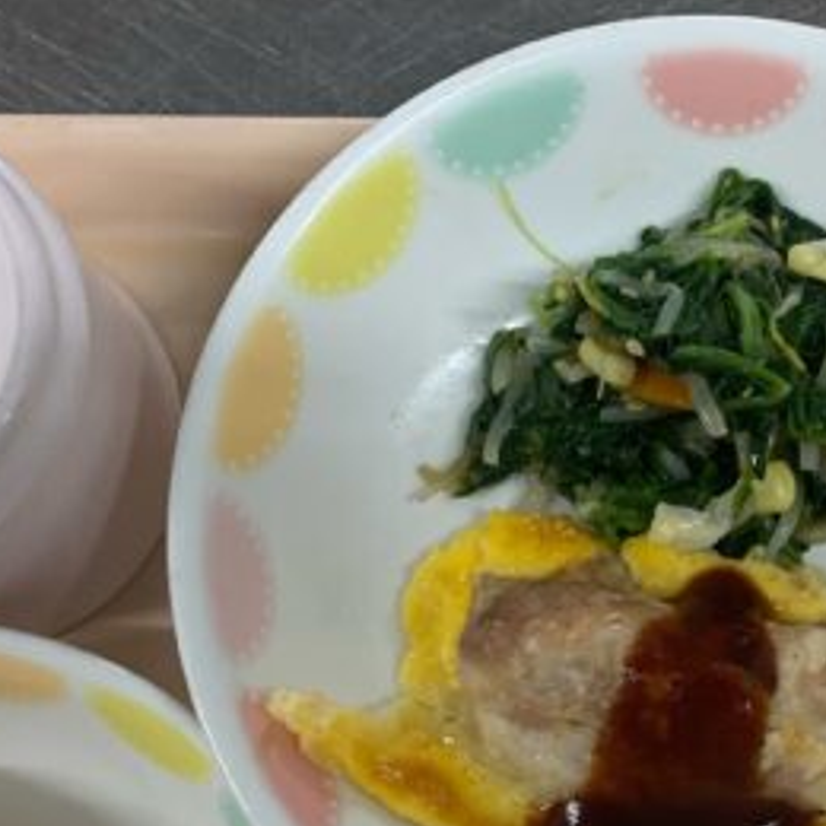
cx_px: 642
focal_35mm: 68
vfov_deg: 24.4
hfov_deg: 25.0
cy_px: 785
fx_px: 1836
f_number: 1.8
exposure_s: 1/60
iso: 64
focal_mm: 4.25
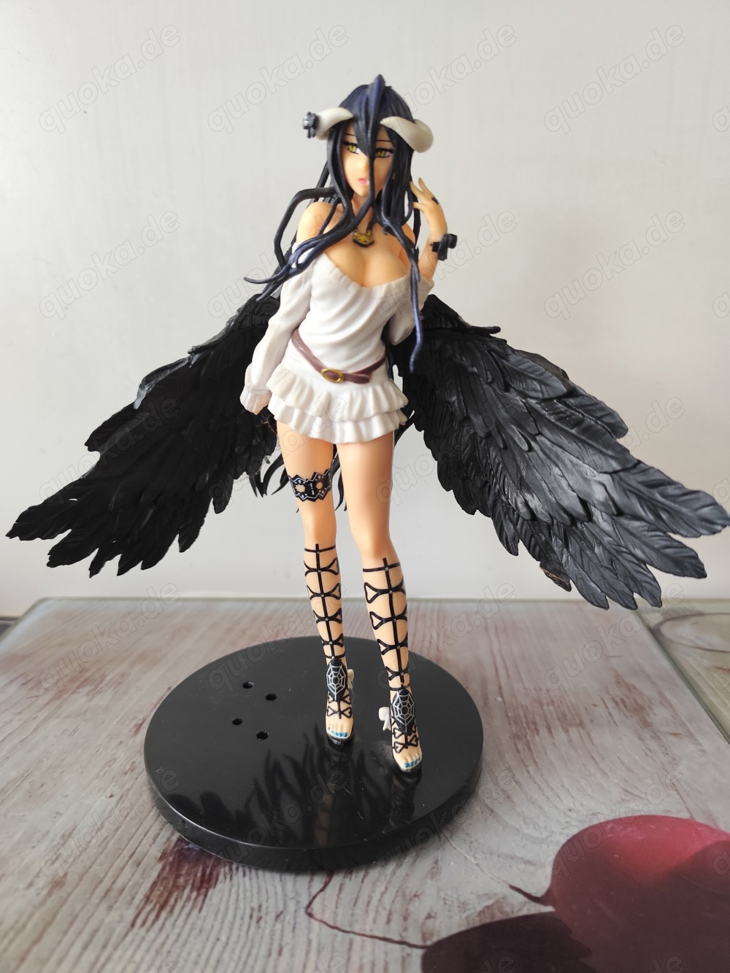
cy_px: 486
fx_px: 647
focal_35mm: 23
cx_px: 365
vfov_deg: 73.9
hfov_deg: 58.9
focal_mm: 6.14
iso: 640
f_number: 1.65
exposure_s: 1/33.3
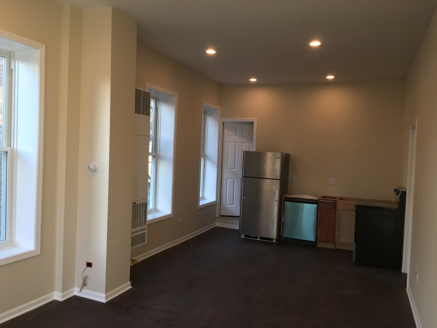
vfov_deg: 48.2
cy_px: 164
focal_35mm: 29
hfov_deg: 61.7
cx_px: 218
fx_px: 366
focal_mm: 4.15
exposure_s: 1/40
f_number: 2.2
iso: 25
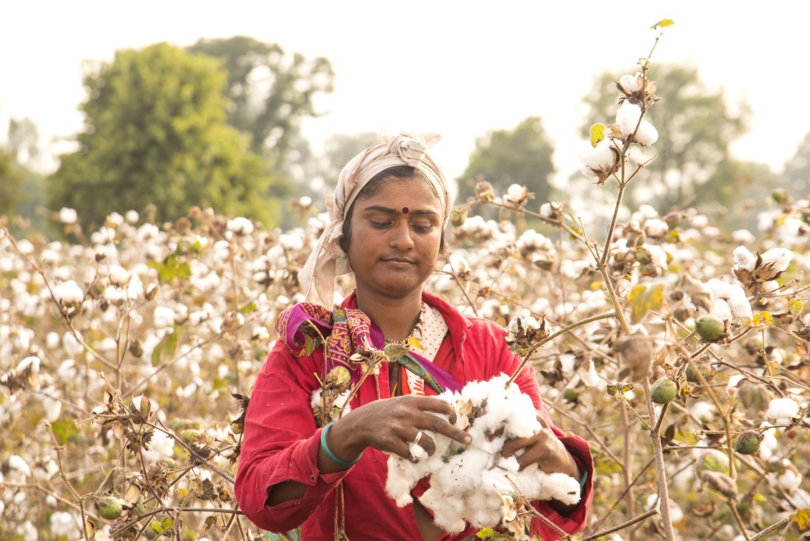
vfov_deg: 11.4
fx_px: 2701
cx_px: 405
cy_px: 270
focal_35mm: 120
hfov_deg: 17.1
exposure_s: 1/125
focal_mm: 120
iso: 100
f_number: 6.3
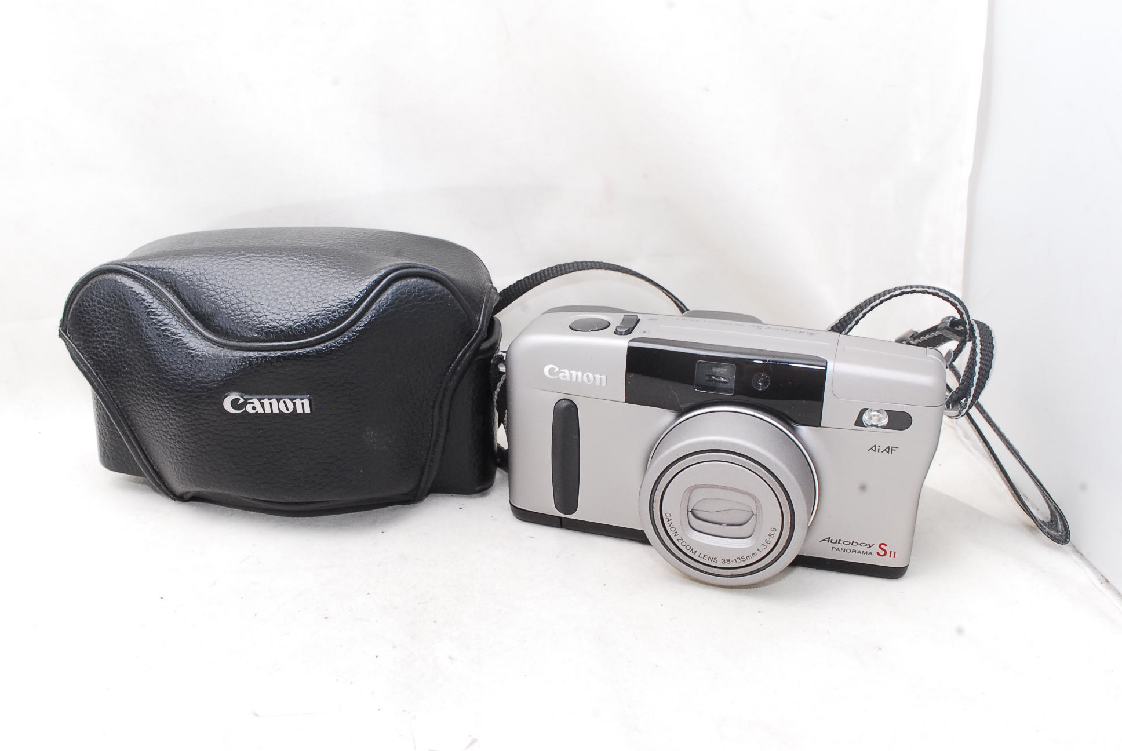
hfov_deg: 53.1
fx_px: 1123
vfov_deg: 37.0
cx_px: 561
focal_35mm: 36
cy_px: 376
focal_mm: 24
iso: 640
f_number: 13
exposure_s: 1/125
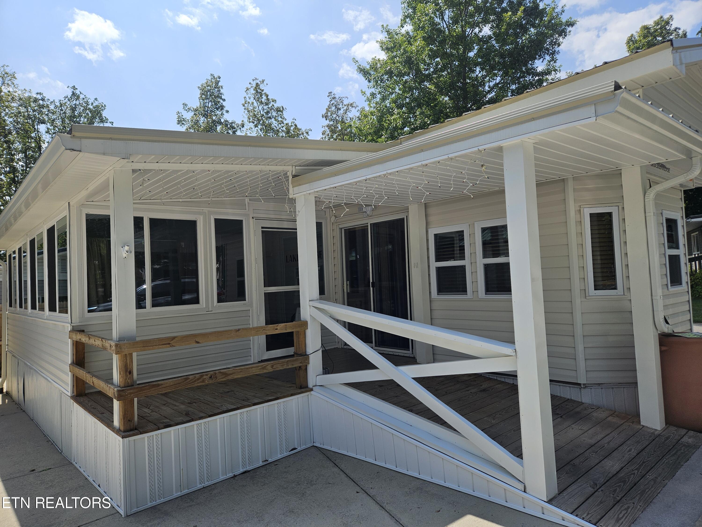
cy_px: 264
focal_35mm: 23
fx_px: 466
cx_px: 351
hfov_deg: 73.9
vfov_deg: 58.9
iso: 25
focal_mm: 5.4
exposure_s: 1/2032
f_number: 1.8
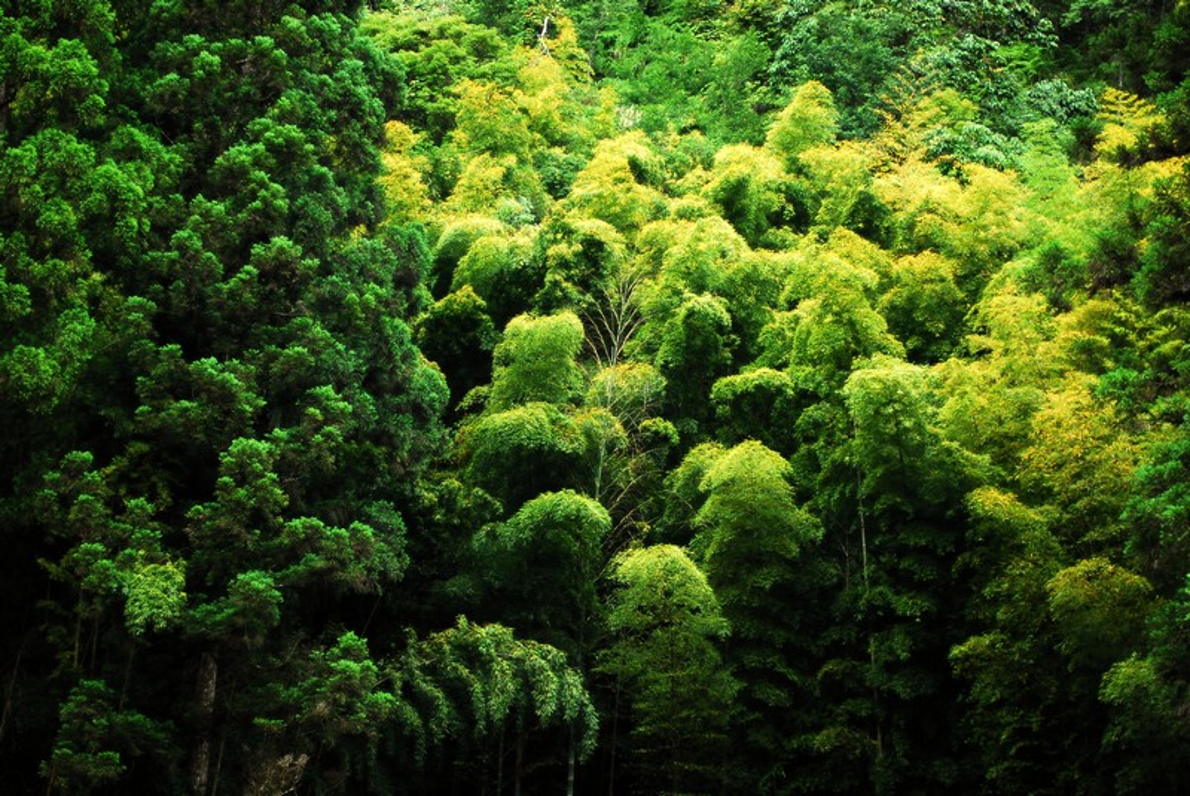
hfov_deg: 27.0
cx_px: 595
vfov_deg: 18.2
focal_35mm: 75
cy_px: 398
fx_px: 2481
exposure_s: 1/1000
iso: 100
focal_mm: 50
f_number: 1.4
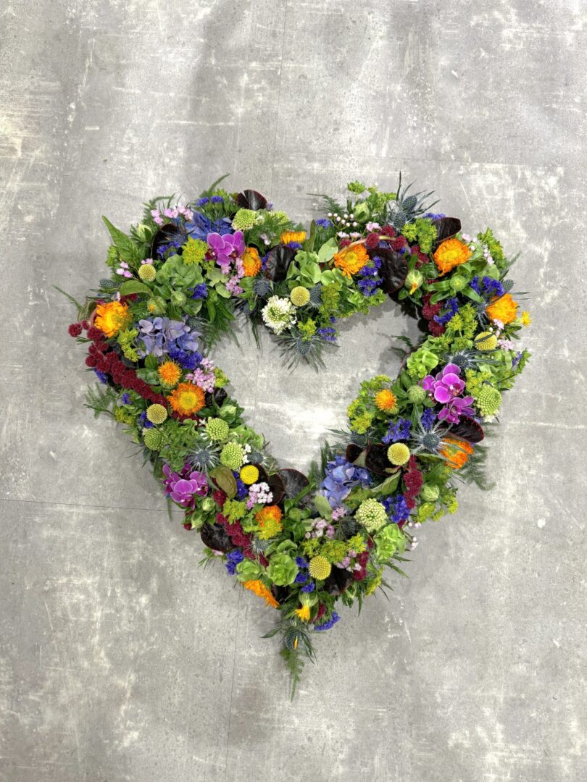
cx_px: 294
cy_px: 391
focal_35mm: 24
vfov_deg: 71.6
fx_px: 543
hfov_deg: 56.8
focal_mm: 6.76
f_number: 1.78
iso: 100
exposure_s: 1/100
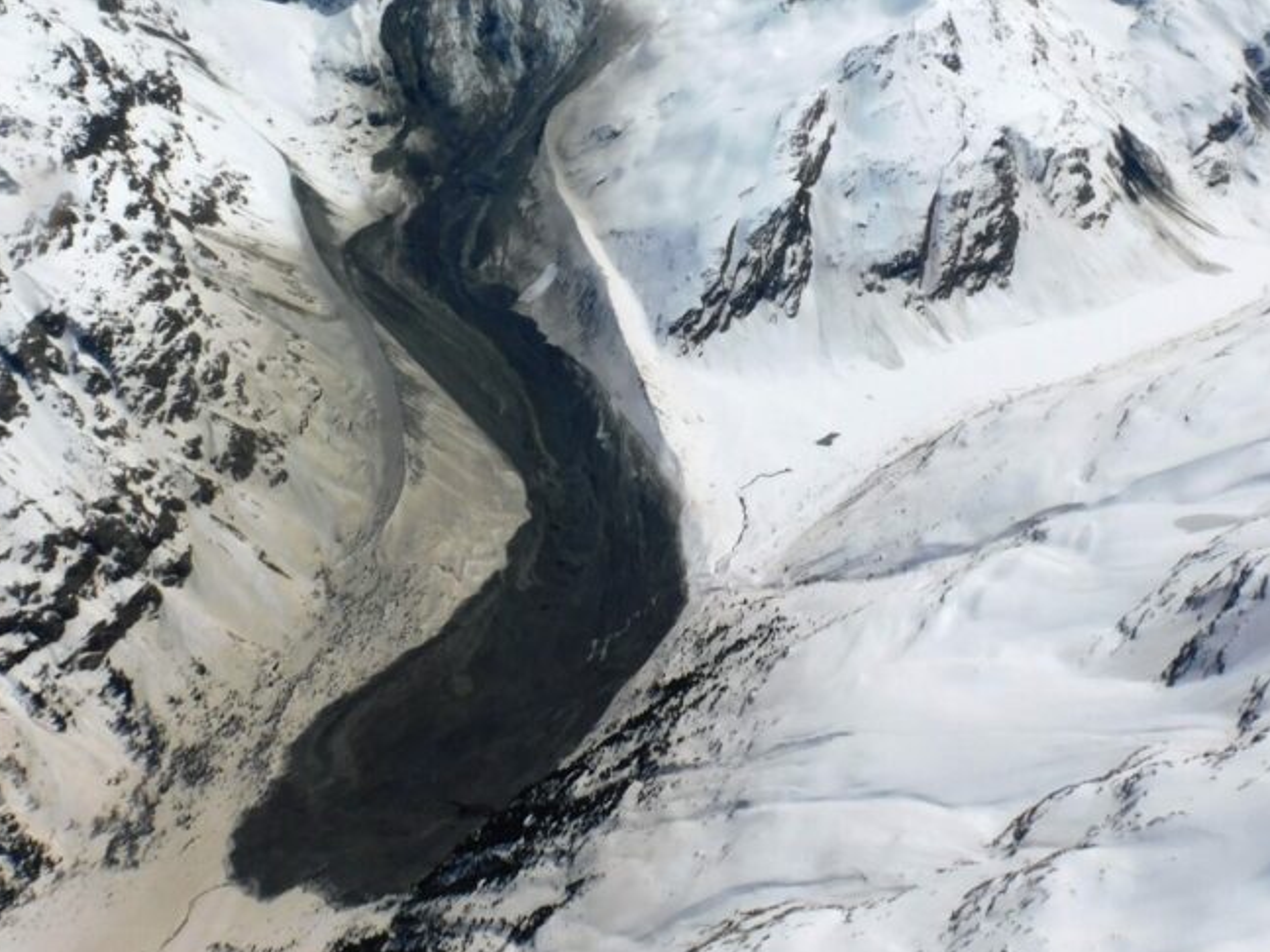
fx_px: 1394
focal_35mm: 38
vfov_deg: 37.1
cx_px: 628
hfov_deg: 49.0
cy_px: 281
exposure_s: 1/1250
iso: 125
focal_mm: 4.3
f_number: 3.3
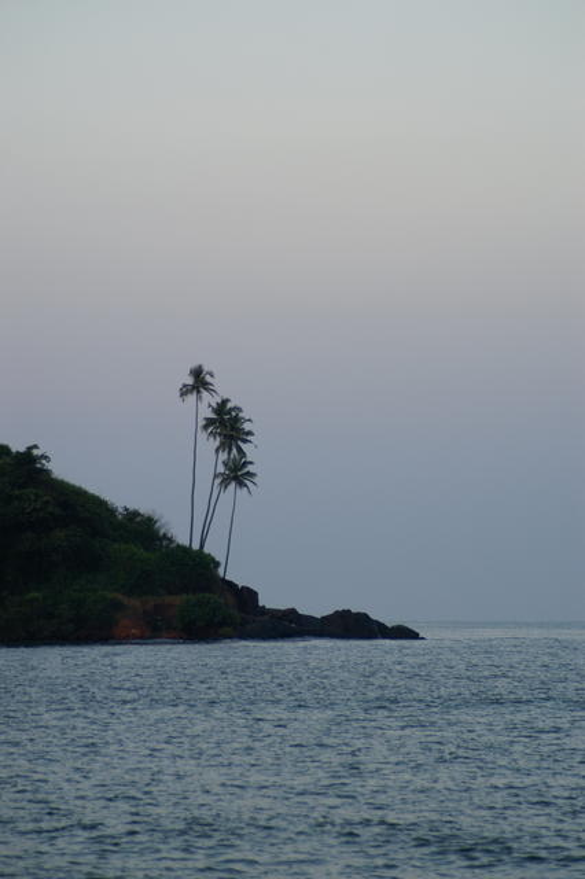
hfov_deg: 8.7
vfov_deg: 13.0
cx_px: 292
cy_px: 440
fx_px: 3843
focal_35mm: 158
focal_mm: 105
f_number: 4.5
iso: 100
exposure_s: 1/125
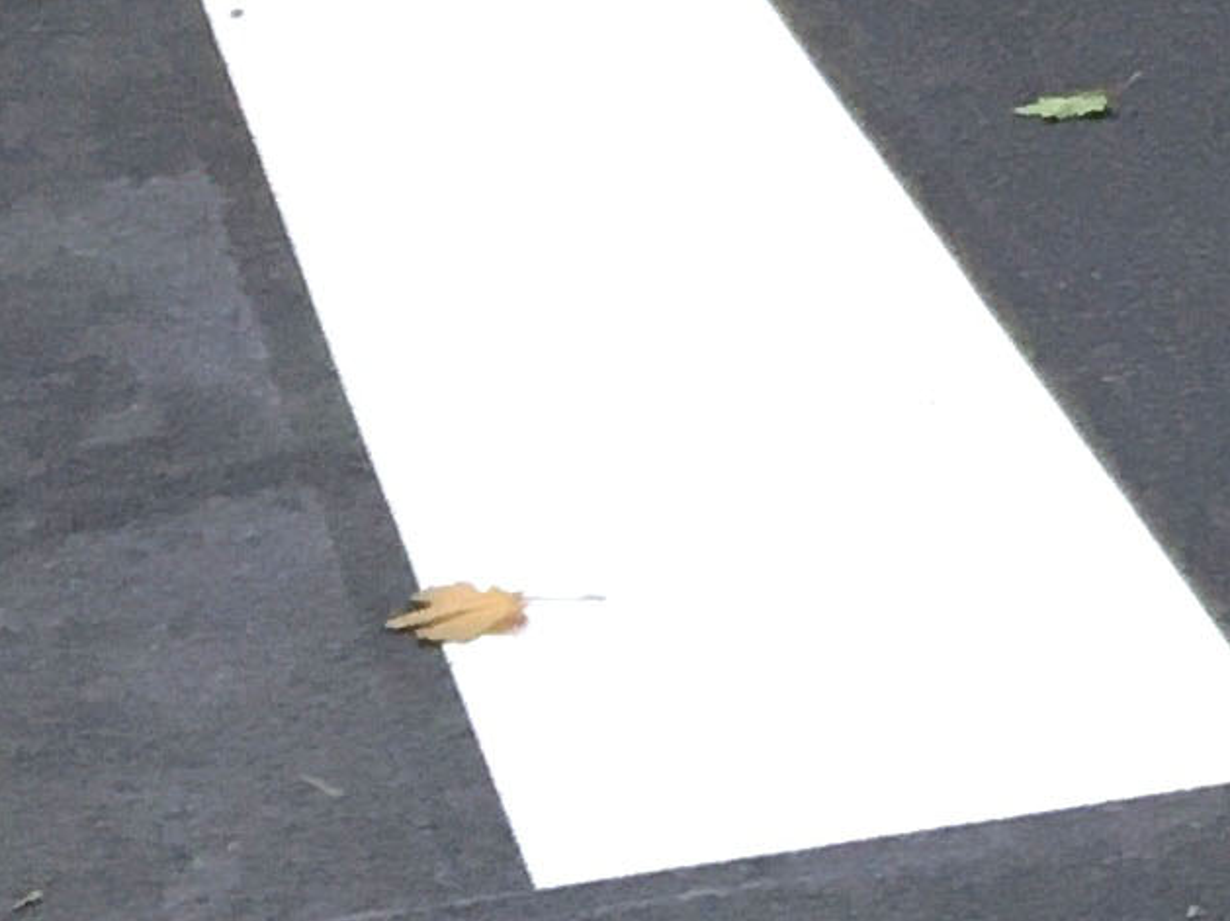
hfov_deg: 9.4
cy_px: -1285
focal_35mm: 186
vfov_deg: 7.5
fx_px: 6605
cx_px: 3000
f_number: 2.2
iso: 40
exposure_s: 1/33
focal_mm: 4.15
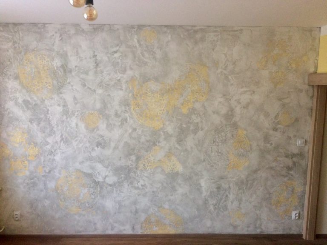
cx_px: 164
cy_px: 122
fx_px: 274
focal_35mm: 29
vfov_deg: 48.2
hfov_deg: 61.7
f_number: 2.2
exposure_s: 1/33
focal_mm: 4.15
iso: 160
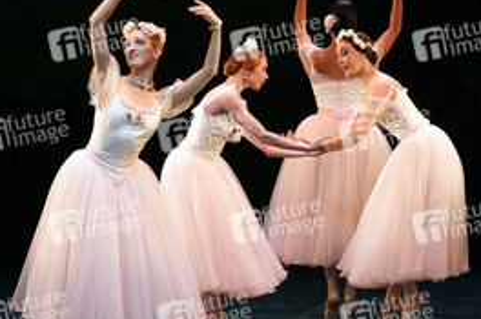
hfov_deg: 6.0
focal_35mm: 342
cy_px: 177
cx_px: 229
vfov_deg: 4.0
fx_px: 4561
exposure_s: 1/250
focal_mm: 200
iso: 6400
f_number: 6.3
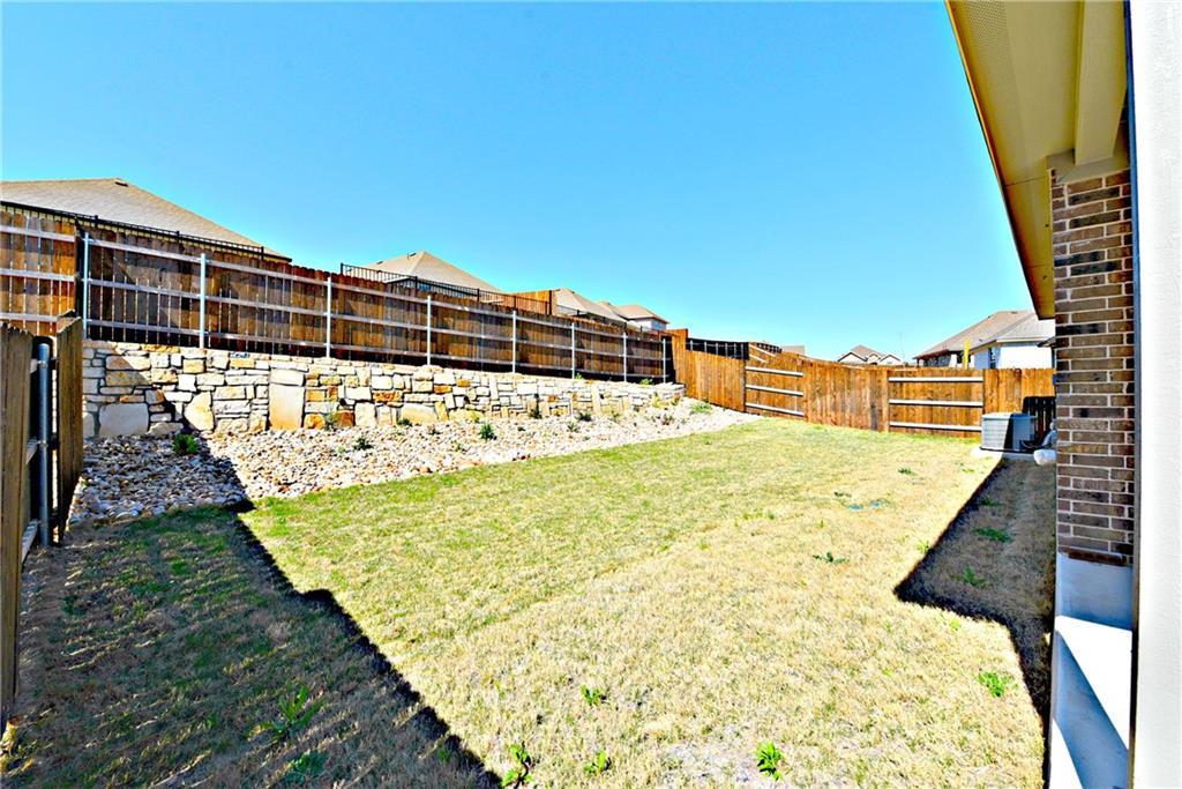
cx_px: 591
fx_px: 460
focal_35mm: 14
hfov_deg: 104.2
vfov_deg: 81.2
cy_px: 394
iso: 200
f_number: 10
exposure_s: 1/400
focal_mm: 14
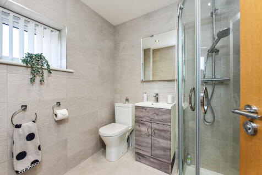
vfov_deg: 81.2
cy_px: 88
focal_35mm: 14
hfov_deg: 104.3
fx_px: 102
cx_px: 131
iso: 400
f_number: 8
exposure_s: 1/80
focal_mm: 14
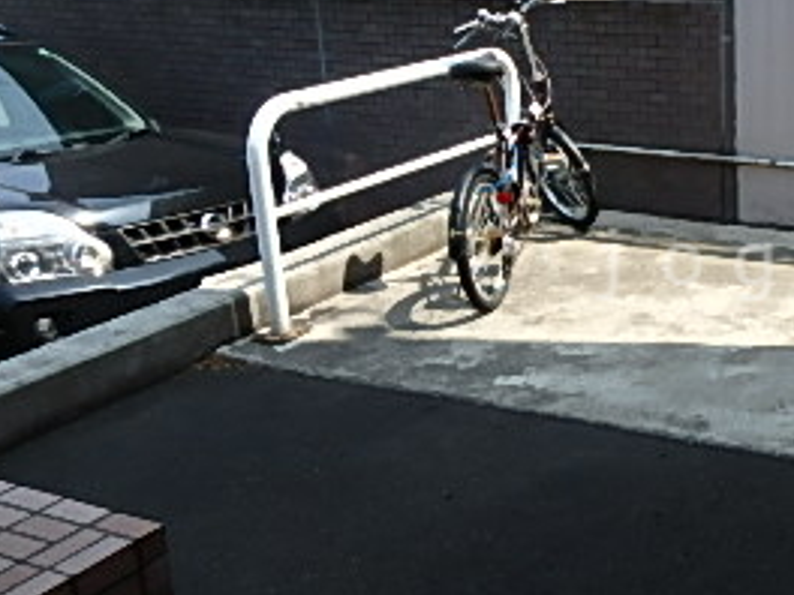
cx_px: 800
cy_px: 264
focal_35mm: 51
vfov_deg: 28.5
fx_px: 1170
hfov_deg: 34.1
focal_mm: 3.7
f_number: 3.5
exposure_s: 1/640
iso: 125
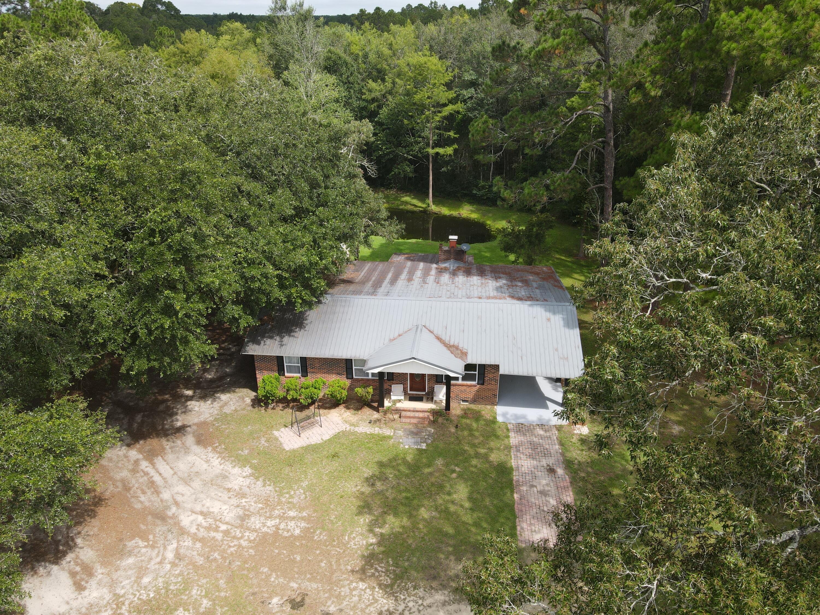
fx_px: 569
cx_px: 410
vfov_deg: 56.8
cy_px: 308
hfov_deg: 71.6
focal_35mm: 24
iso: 100
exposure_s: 1/350
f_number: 2.8
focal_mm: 4.5
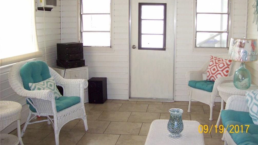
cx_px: 131
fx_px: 274
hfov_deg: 50.5
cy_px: 55
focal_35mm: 40
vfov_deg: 29.6
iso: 140
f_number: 2.7
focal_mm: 6
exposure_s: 1/64
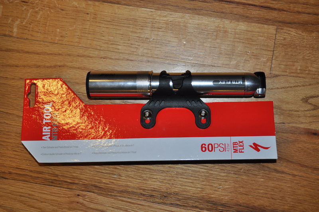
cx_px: 160
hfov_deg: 36.9
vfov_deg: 25.0
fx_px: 478
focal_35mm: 54
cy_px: 106
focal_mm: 36
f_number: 5
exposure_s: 1/60
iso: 640
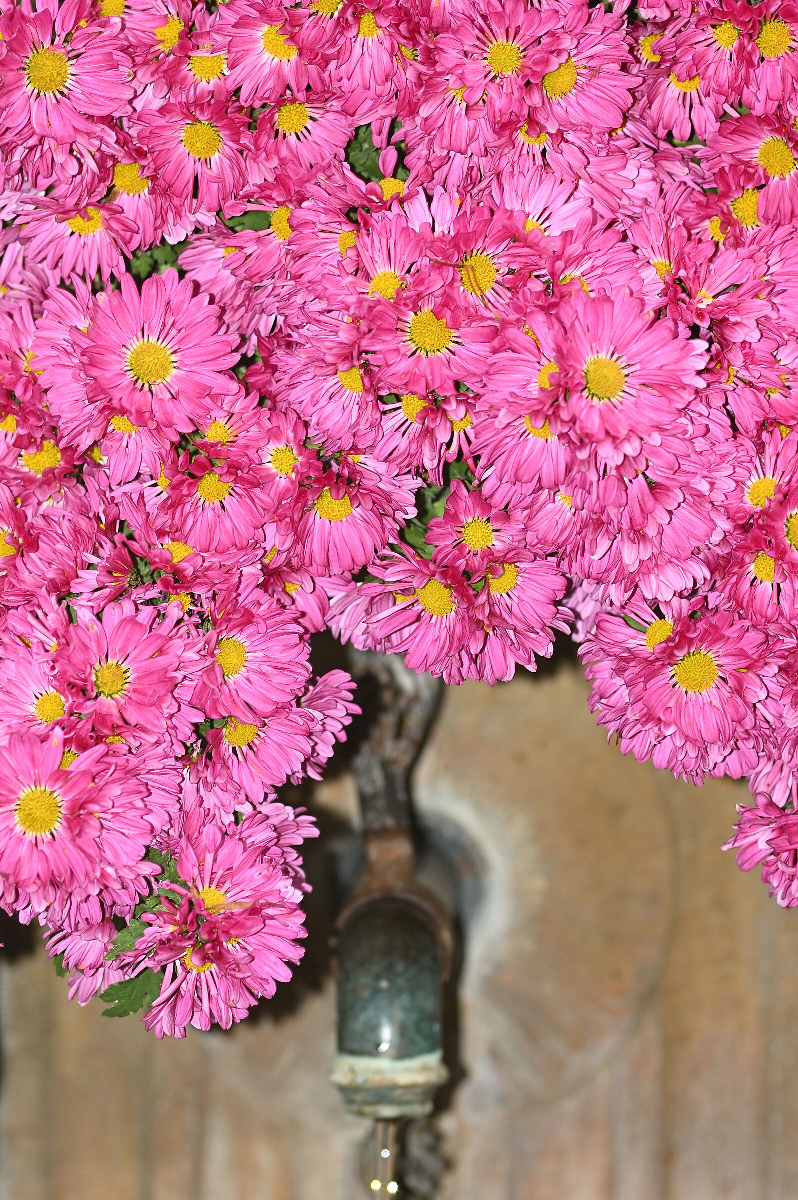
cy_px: 600
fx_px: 5246
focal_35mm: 158
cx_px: 399
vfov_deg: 13.1
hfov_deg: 8.7
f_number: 4
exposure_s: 1/60
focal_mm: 105
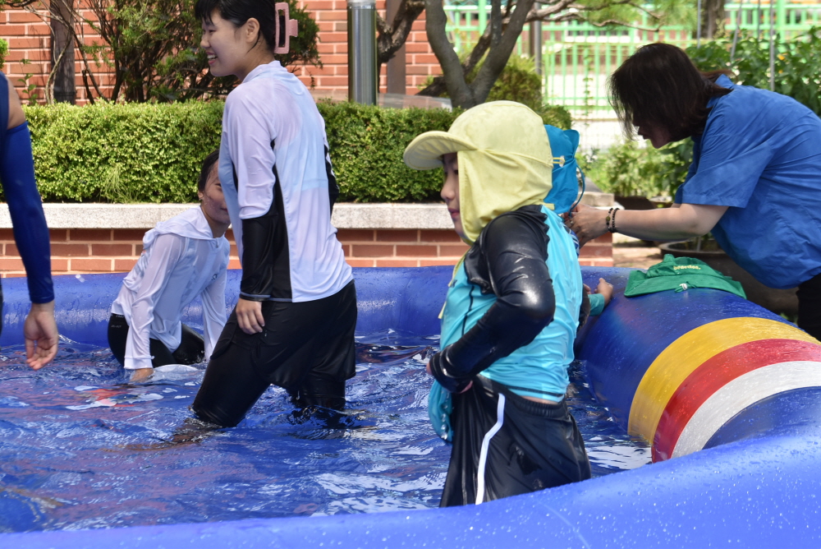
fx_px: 2670
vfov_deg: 11.7
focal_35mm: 117
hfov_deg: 17.5
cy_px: 274
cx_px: 410
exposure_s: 1/250
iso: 320
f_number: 8
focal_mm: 78
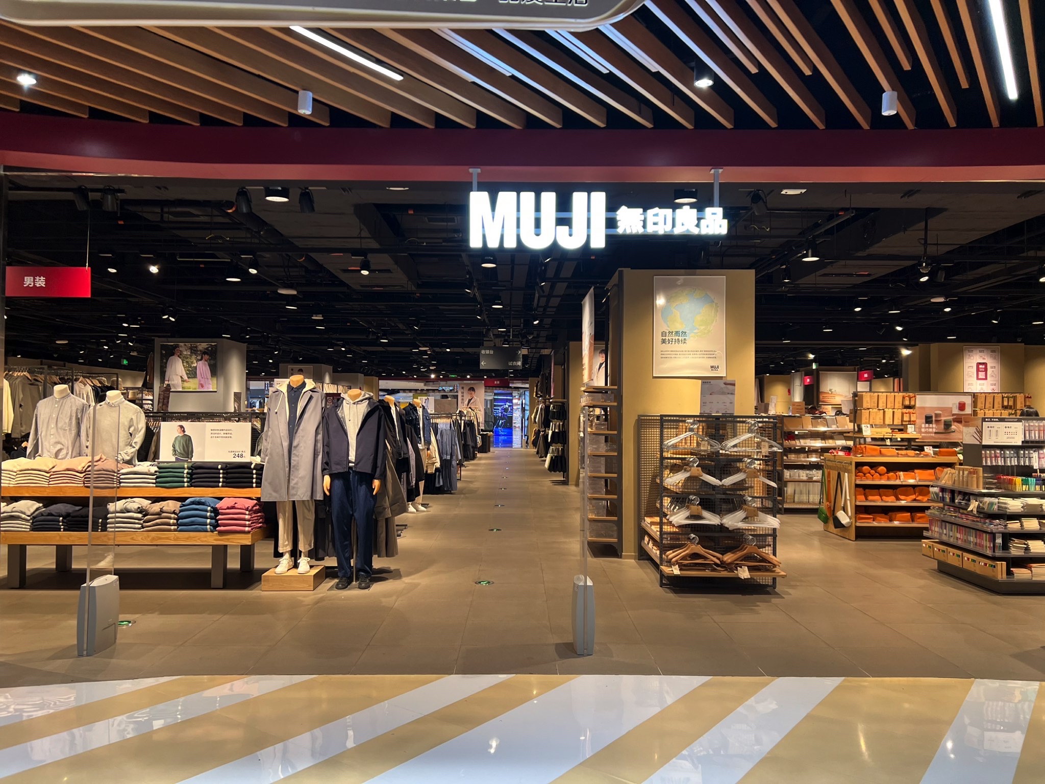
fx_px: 785
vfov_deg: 53.1
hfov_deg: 67.3
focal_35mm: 26
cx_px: 522
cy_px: 392
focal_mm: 5.7
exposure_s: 1/100
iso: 80
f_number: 1.5
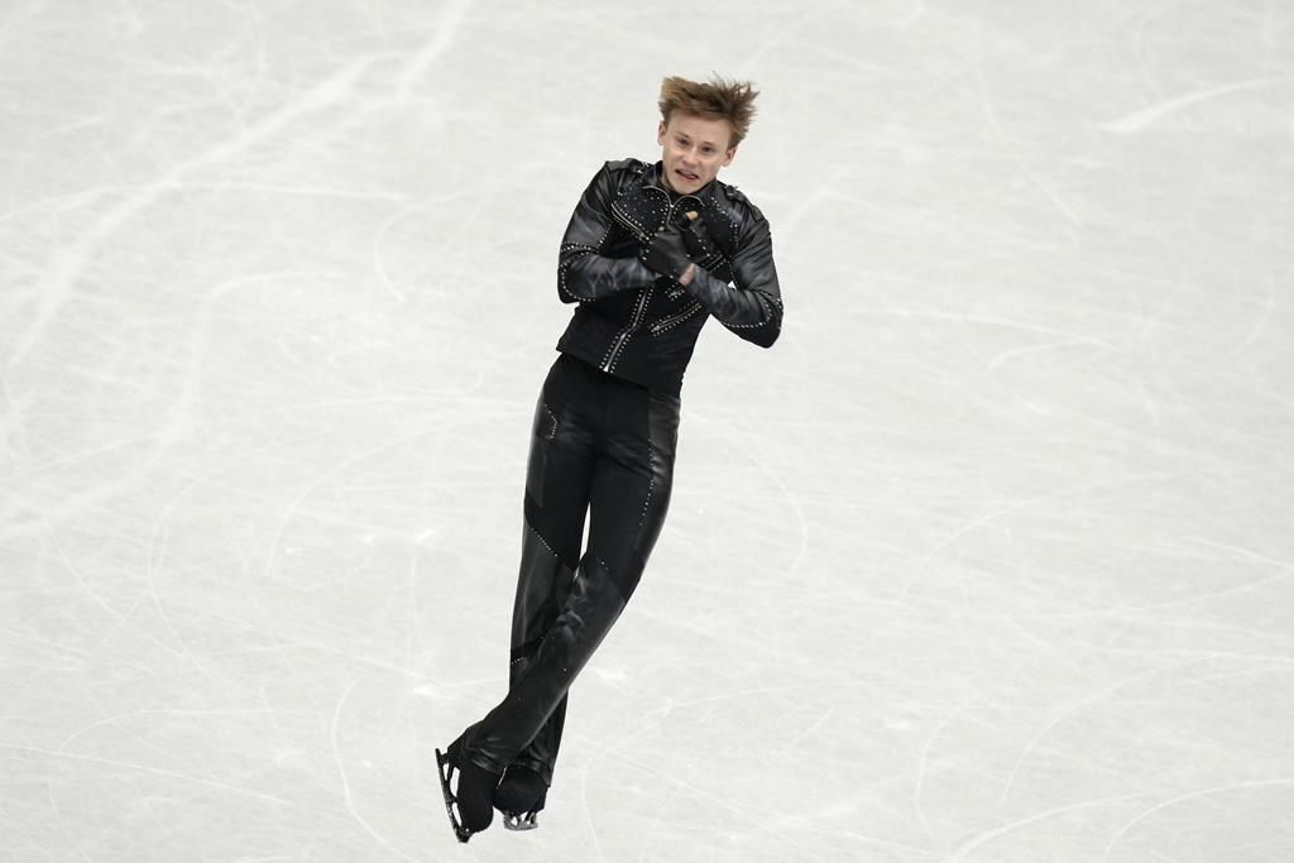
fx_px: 14379
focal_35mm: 400
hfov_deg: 5.2
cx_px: 647
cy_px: 432
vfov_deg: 3.4
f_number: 4.5
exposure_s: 1/1000
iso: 2500
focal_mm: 400
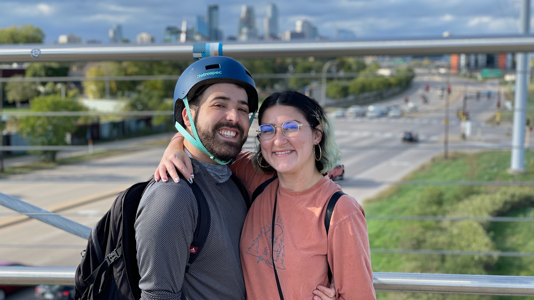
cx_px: 266
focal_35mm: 57
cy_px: 156
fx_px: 807
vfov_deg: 21.1
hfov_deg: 36.6
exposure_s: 1/436
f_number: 2
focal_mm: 6
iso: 25
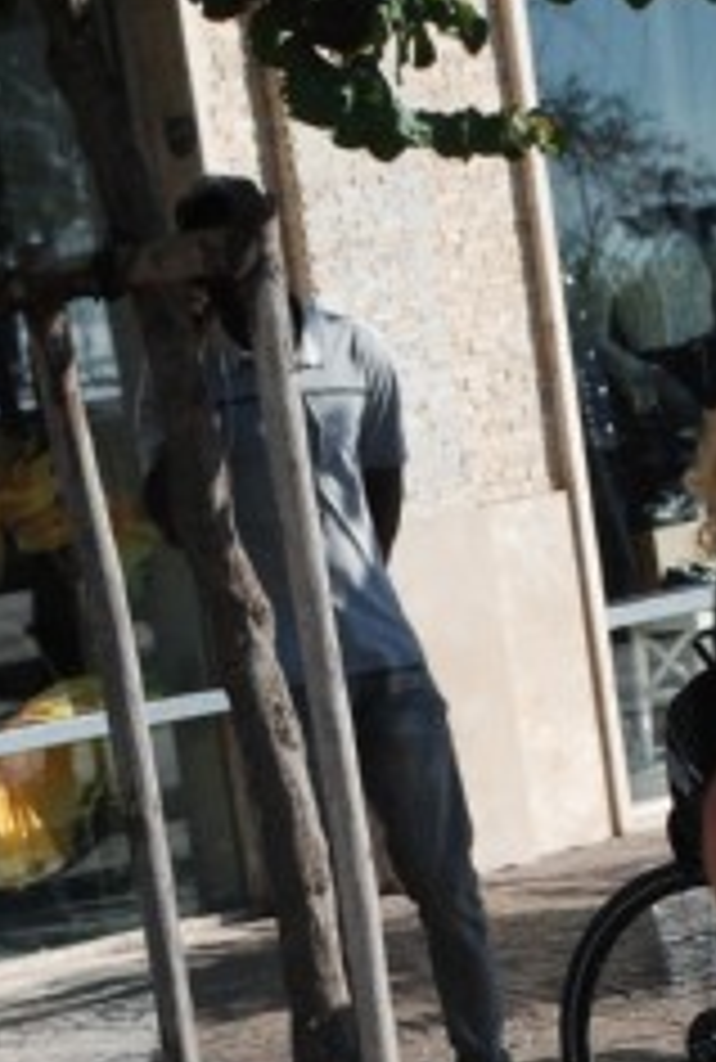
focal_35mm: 198
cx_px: 637
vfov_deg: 10.2
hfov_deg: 7.0
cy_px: 1251
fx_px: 5864
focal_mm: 52
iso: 1000
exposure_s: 1/2000
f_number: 7.1
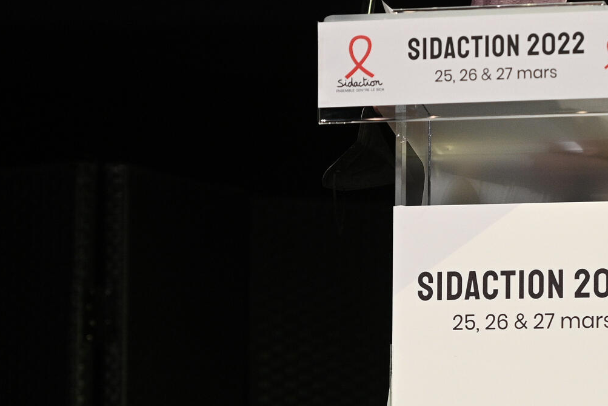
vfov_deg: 4.4
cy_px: 153
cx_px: 506
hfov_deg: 6.7
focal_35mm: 309
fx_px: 5219
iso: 800
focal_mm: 125
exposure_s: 1/500
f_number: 2.8
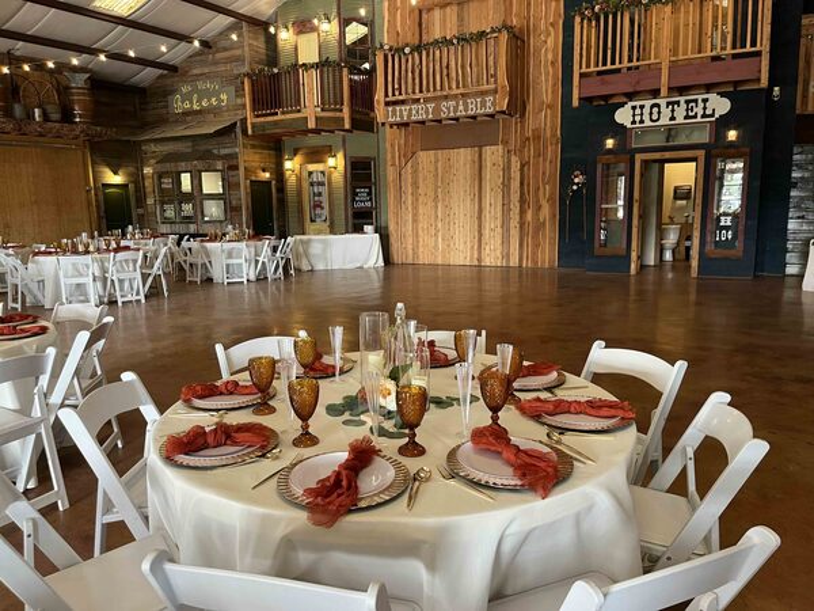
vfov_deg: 53.1
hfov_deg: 67.3
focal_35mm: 26
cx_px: 407
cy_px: 306
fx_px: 611
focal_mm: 5.1
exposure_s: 1/60
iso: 160
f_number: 1.6
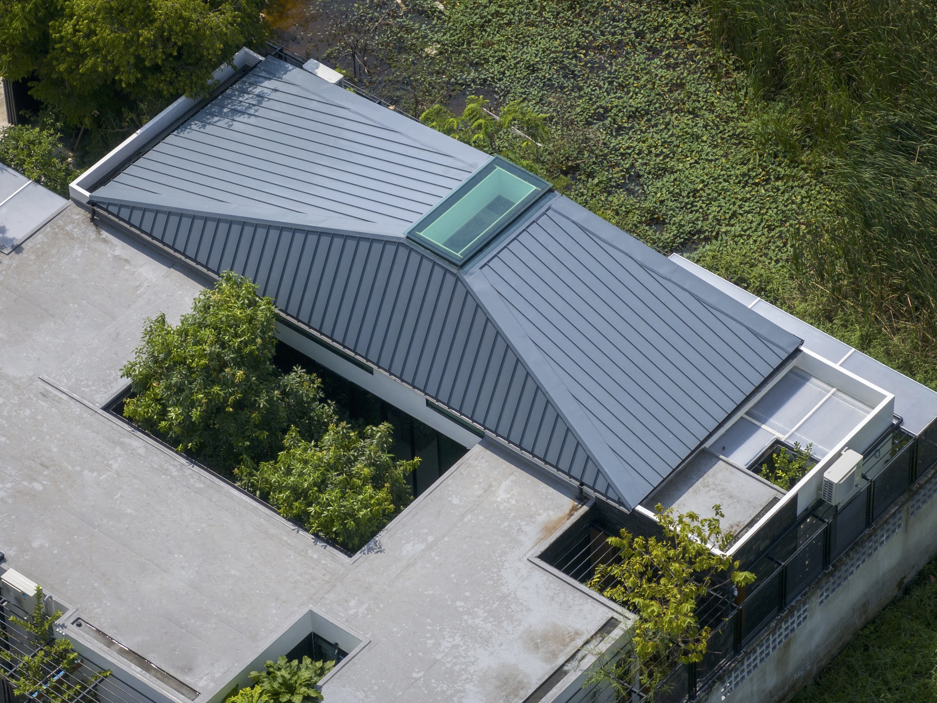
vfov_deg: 8.9
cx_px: 468
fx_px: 4492
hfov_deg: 11.9
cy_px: 352
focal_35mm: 166
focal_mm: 30.71
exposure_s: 1/800
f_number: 3.4
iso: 100
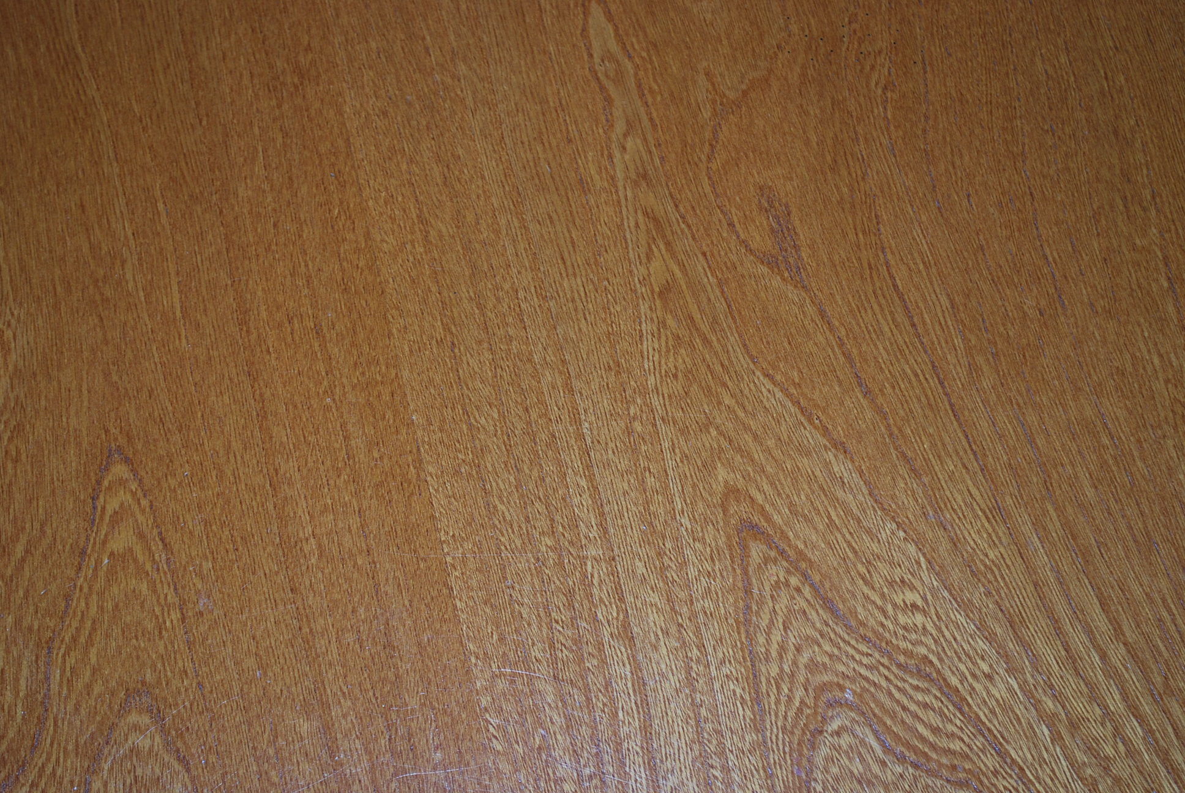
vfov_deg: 19.0
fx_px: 2373
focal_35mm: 72
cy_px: 396
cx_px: 592
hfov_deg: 28.0
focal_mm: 48
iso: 200
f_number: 5.6
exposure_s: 1/60
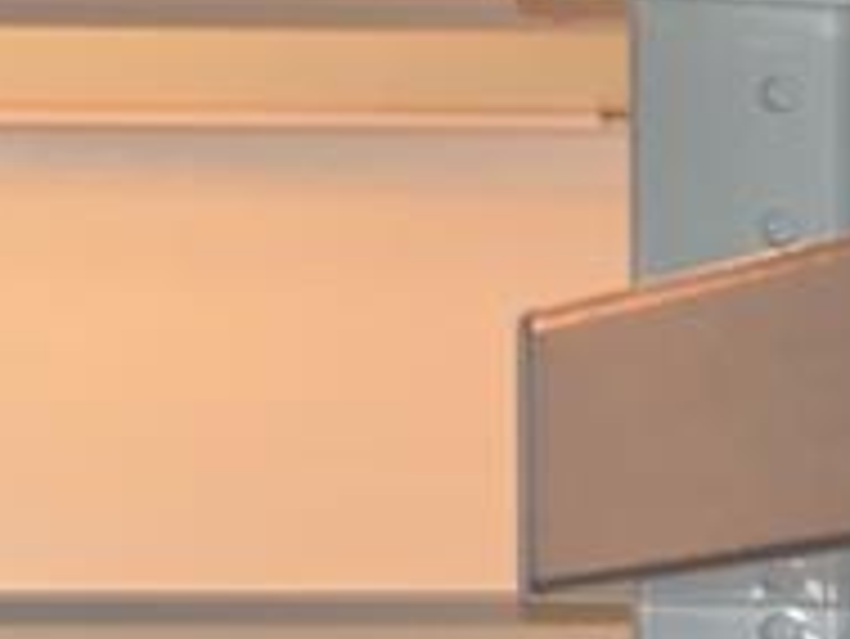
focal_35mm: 341
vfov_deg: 4.3
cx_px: 1057
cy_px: 1415
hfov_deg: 5.8
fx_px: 8379
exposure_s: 1/60
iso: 160
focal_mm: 28
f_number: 4
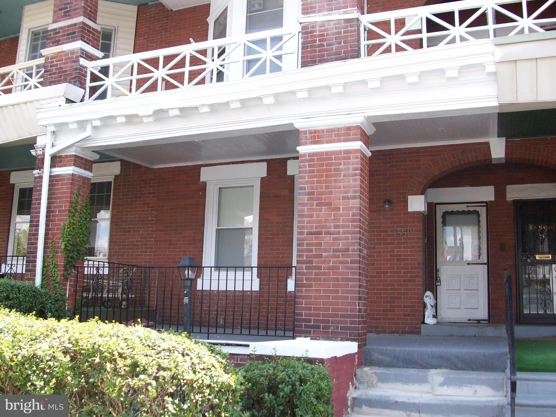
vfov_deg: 41.8
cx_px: 278
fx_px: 546
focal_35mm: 34
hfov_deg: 54.0
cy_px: 208
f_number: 2.8
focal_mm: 5.7
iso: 64
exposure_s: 1/146
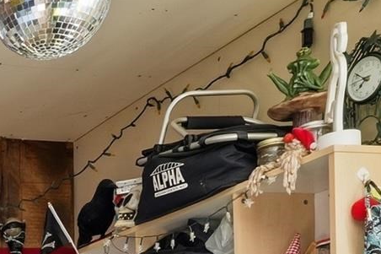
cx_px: -271
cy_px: 470
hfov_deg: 19.5
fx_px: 878
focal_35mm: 83
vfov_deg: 14.3
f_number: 10
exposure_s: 1/13
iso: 250
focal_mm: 10
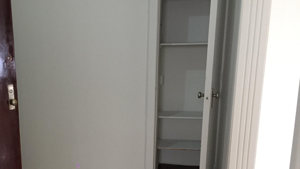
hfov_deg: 40.2
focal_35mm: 50
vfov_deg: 23.4
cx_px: 77
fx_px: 398
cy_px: 147
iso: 160
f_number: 2.2
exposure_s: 1/30
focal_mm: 4.15
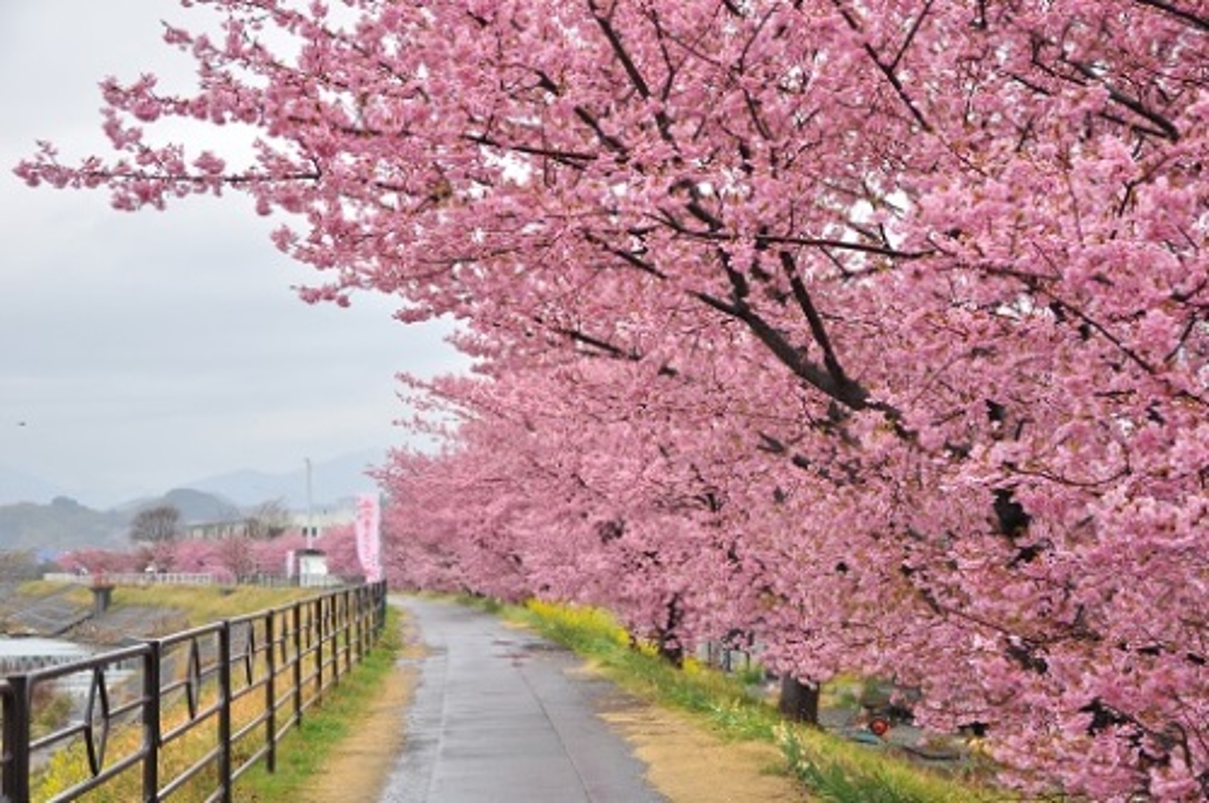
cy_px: 402
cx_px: 604
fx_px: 2113
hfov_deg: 31.9
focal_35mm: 63
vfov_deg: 21.5
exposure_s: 1/200
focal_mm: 42
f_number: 4.8
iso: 400
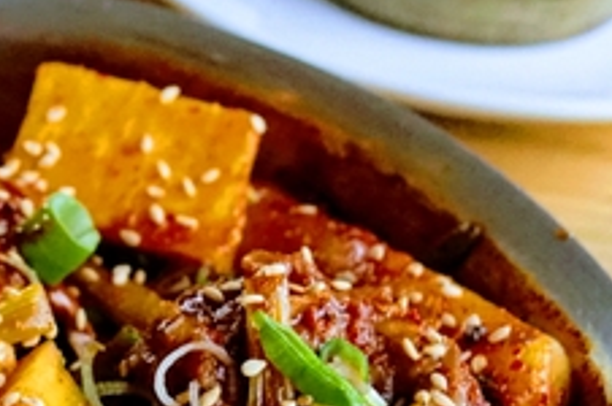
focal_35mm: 85
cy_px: 616
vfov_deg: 14.8
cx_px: -119
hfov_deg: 22.2
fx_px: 1443
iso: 1600
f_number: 2.8
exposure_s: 1/1600
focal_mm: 8.83
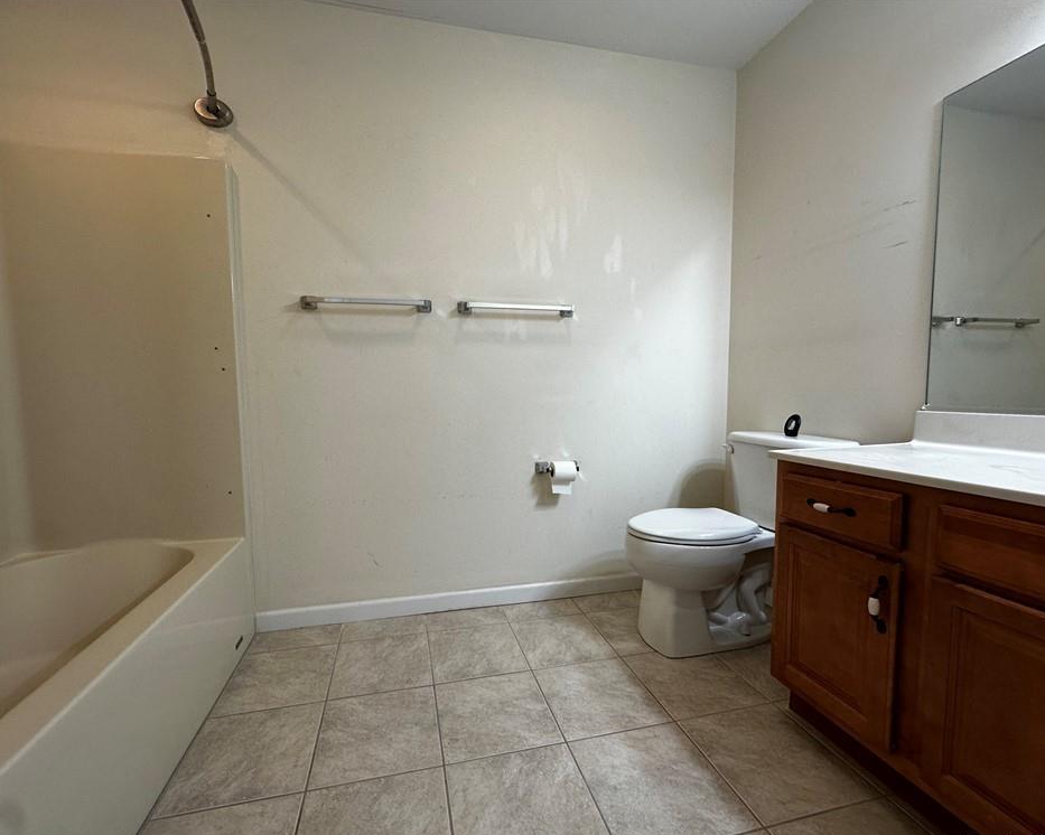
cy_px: 428
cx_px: 502
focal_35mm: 15
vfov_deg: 84.0
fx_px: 464
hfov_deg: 96.8
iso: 160
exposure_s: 1/120
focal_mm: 2.22
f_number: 2.2
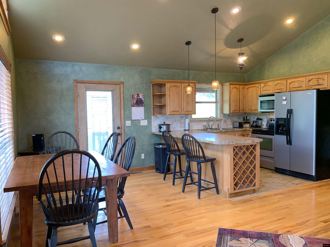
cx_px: 165
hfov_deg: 67.3
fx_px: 248
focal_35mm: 26
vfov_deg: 53.1
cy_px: 124
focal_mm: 4.25
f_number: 1.8
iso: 160
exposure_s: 1/60
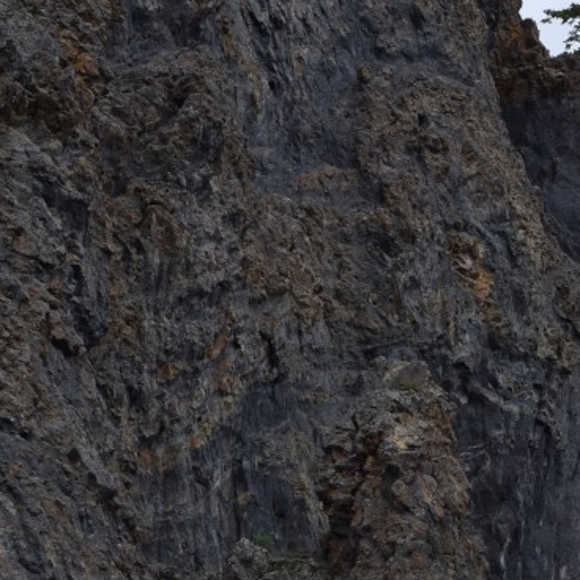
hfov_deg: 8.9
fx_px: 3700
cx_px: 626
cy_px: 262
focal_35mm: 195
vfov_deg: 9.0
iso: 200
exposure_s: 1/250
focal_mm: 55
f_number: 8
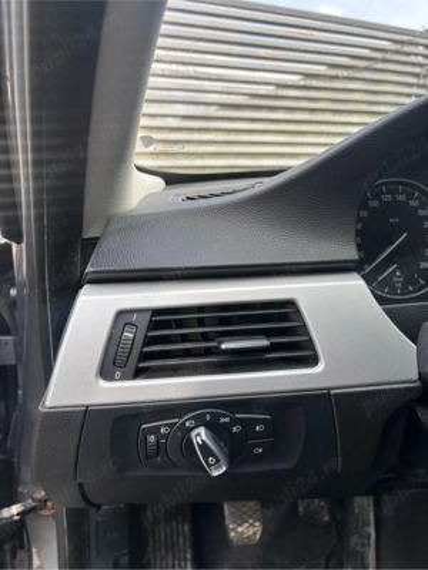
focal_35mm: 26
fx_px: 429
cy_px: 285
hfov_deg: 53.1
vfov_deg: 67.3
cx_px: 214
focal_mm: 5.96
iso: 50
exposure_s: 1/591
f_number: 1.6
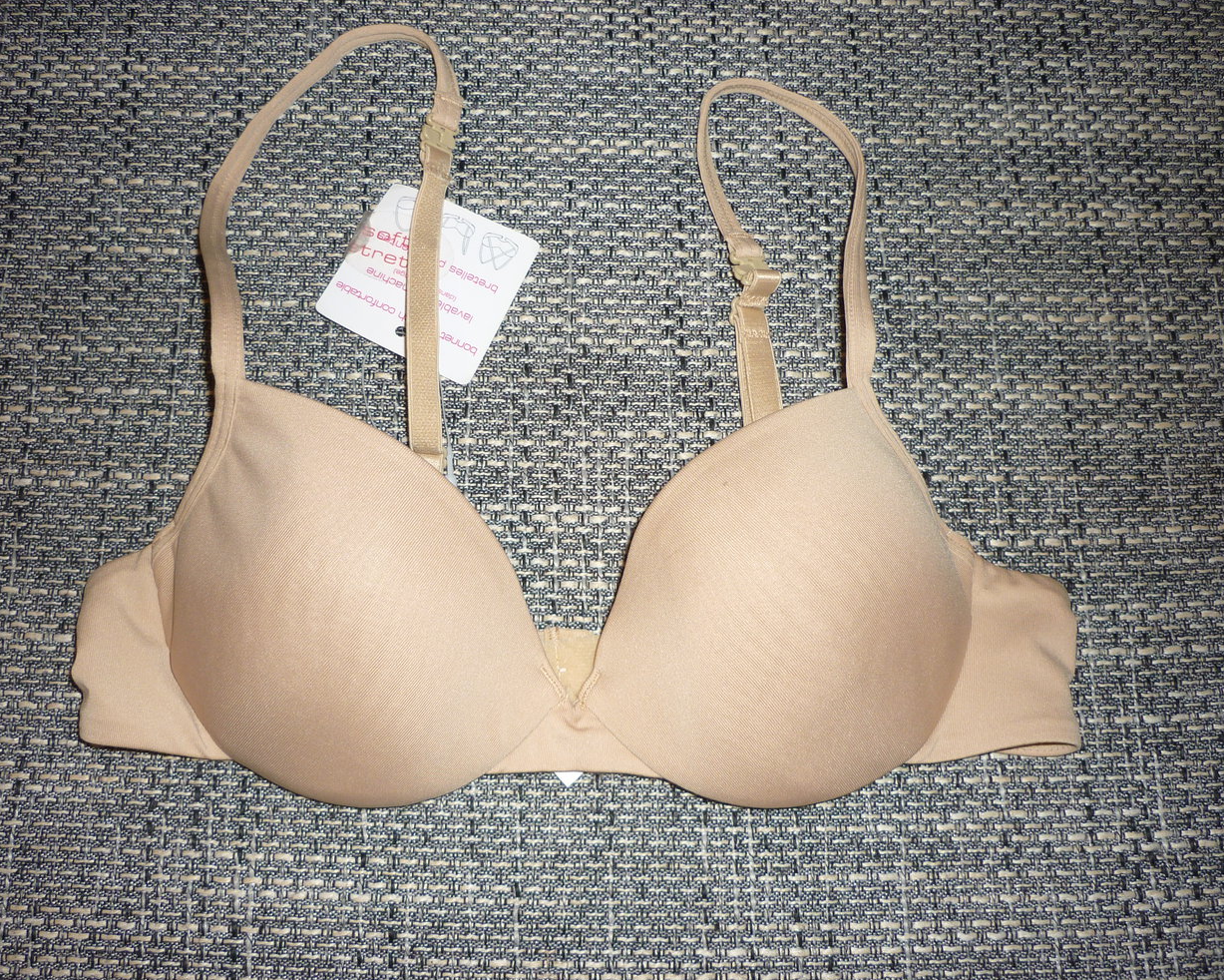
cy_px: 493
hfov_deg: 51.5
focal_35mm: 35
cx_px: 567
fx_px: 1268
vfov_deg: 42.2
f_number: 2.8
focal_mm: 5.5
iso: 100
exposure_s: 1/30
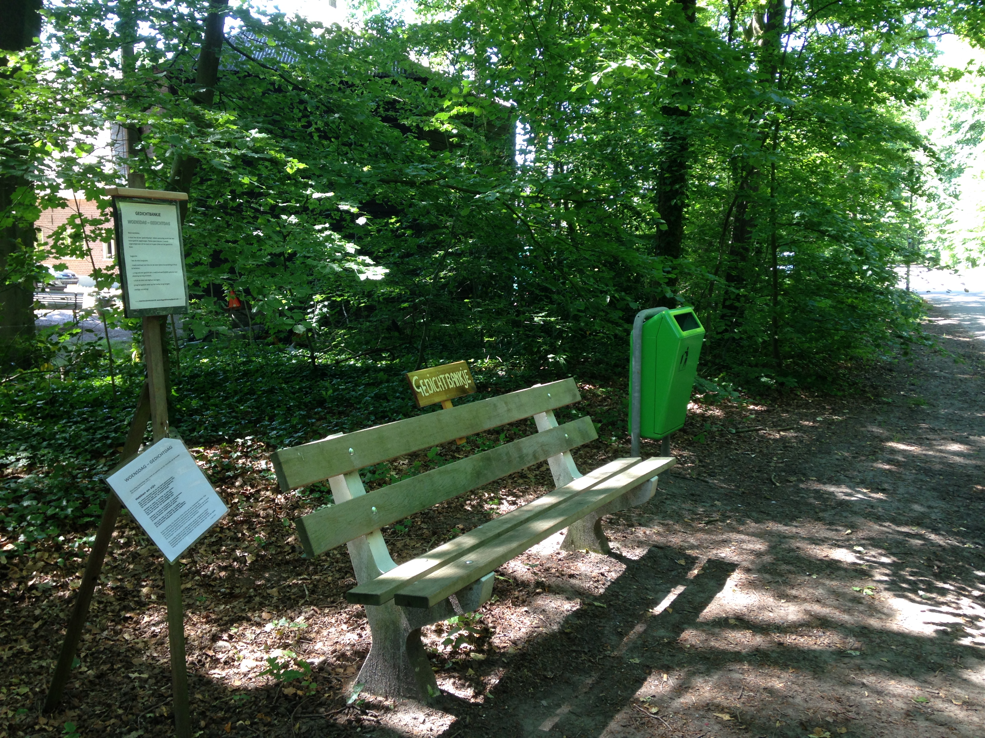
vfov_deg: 42.9
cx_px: 492
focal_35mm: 33
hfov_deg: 55.4
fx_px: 939
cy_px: 369
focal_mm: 4.12
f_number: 2.4
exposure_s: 1/40
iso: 50
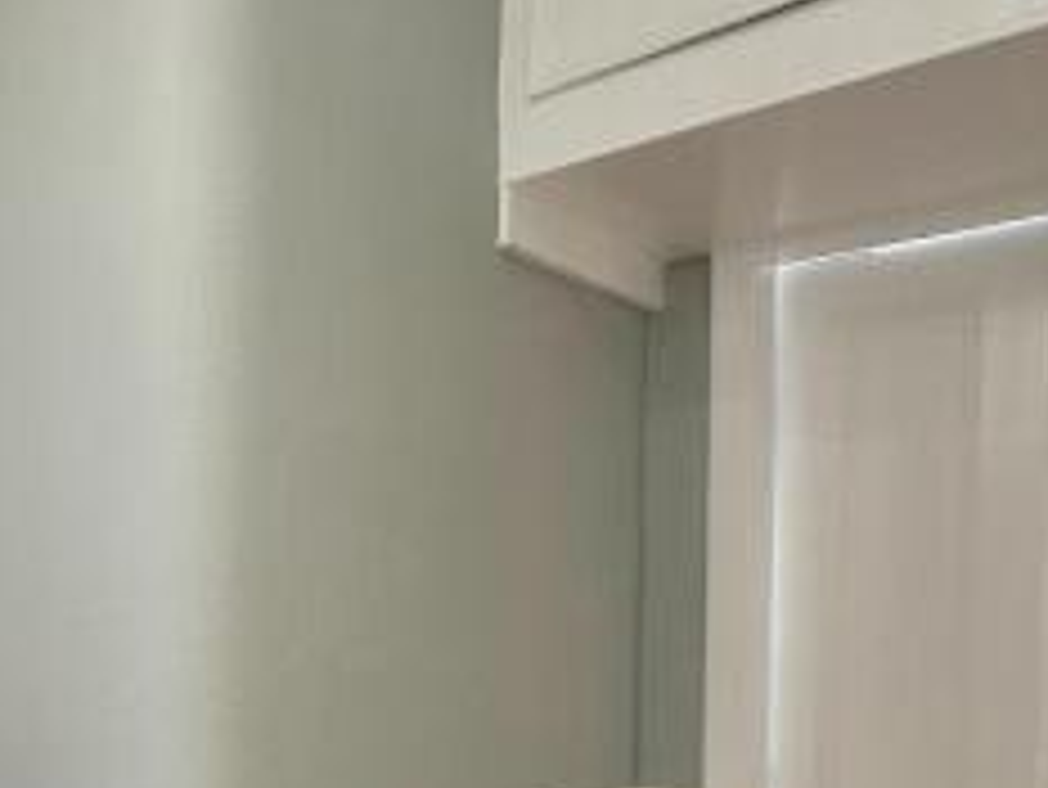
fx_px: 1060
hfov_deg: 49.8
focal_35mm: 35
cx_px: 223
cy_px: 610
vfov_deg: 39.4
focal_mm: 2.22
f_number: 2.2
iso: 250
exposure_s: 1/50
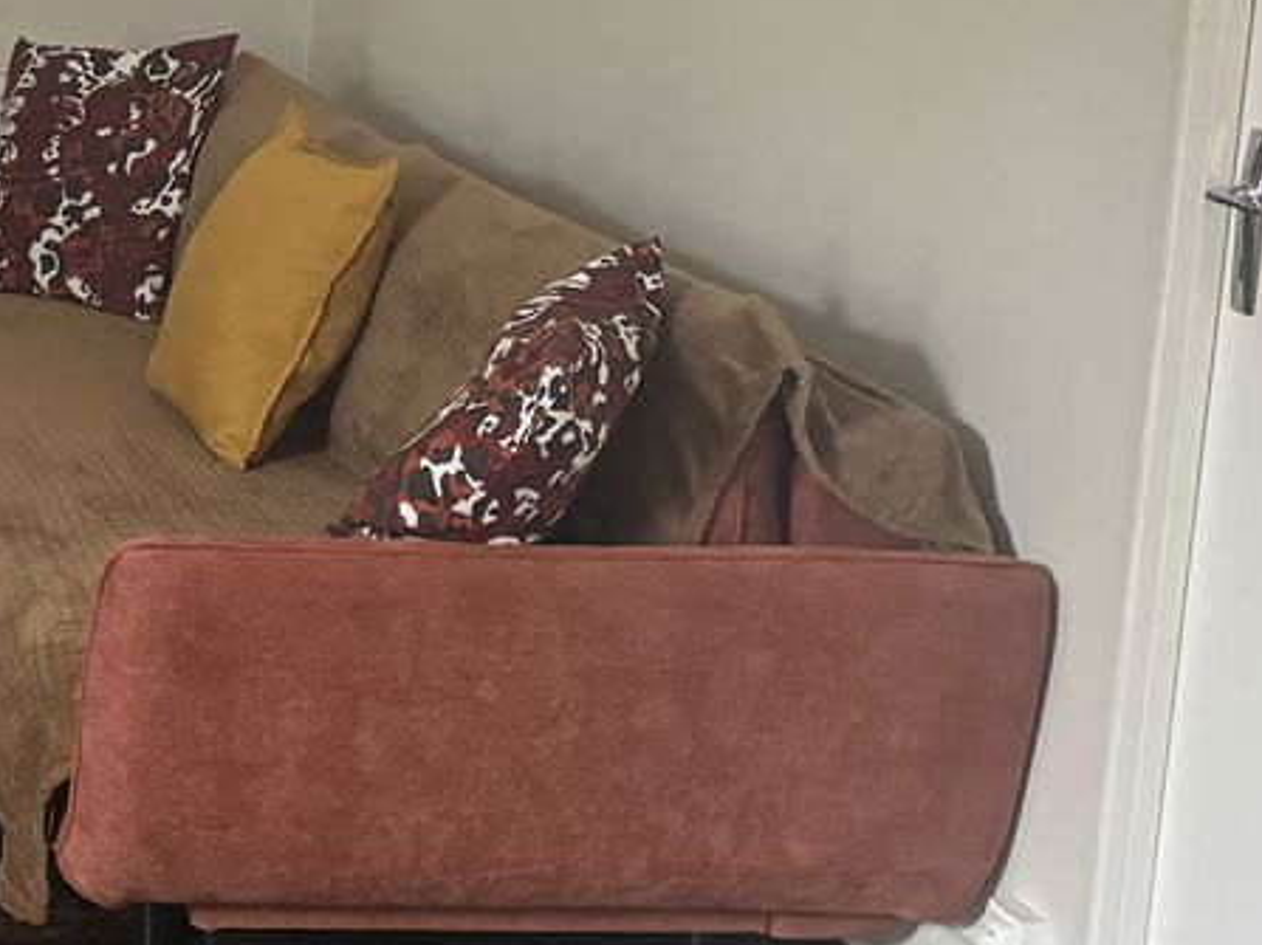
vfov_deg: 17.0
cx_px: -460
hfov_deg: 20.4
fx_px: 3134
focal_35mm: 86
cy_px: 181
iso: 800
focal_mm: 6.86
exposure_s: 1/44
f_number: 1.78
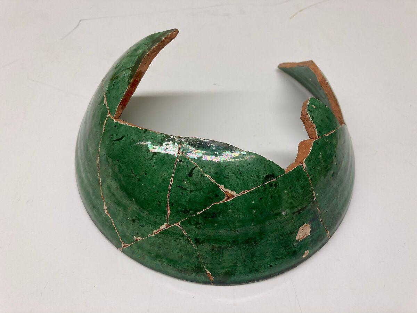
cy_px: 156
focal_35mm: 28
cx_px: 208
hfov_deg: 63.4
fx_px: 337
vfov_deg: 49.7
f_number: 1.8
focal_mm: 3.99
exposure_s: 1/120
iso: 64
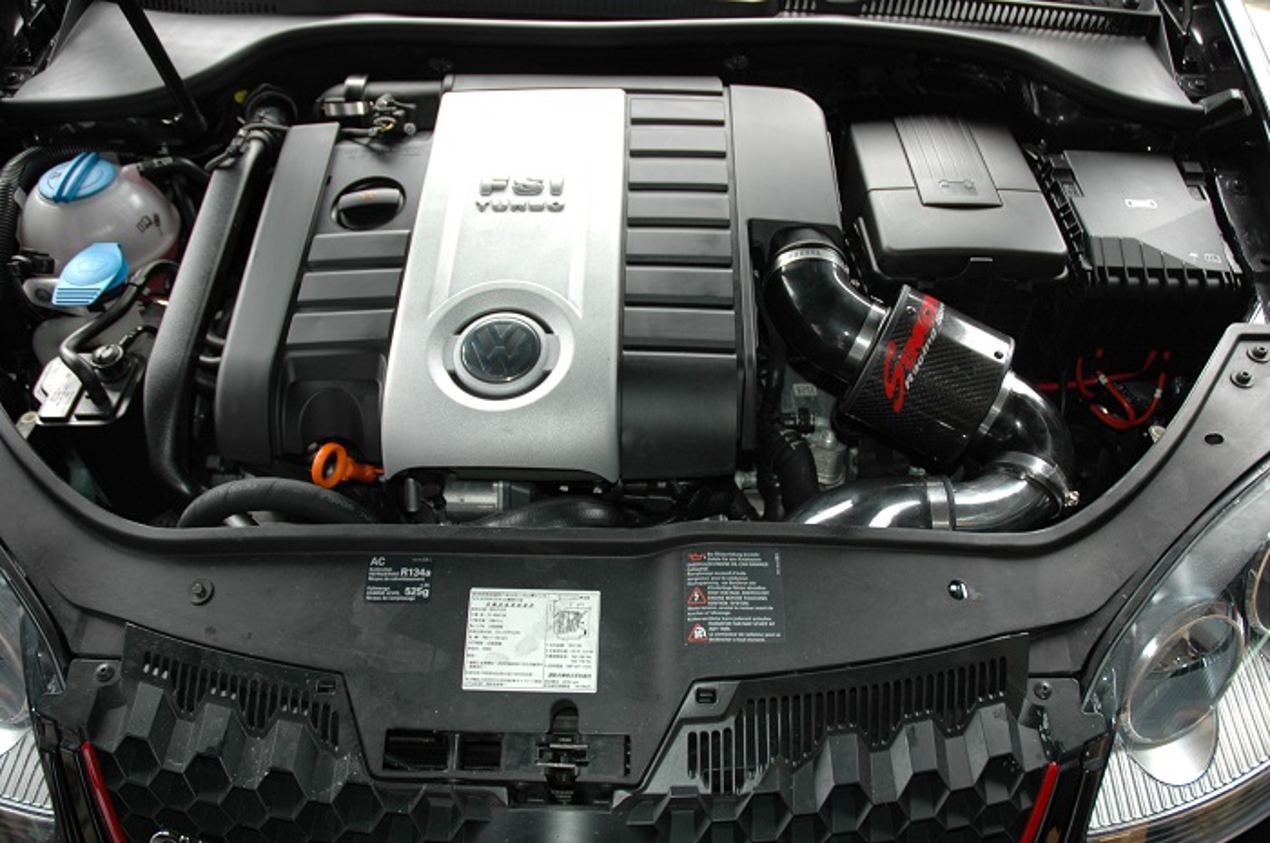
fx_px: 951
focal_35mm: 27
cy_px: 422
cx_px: 635
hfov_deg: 67.4
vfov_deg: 47.8
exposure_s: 1/100
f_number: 3.5
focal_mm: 18
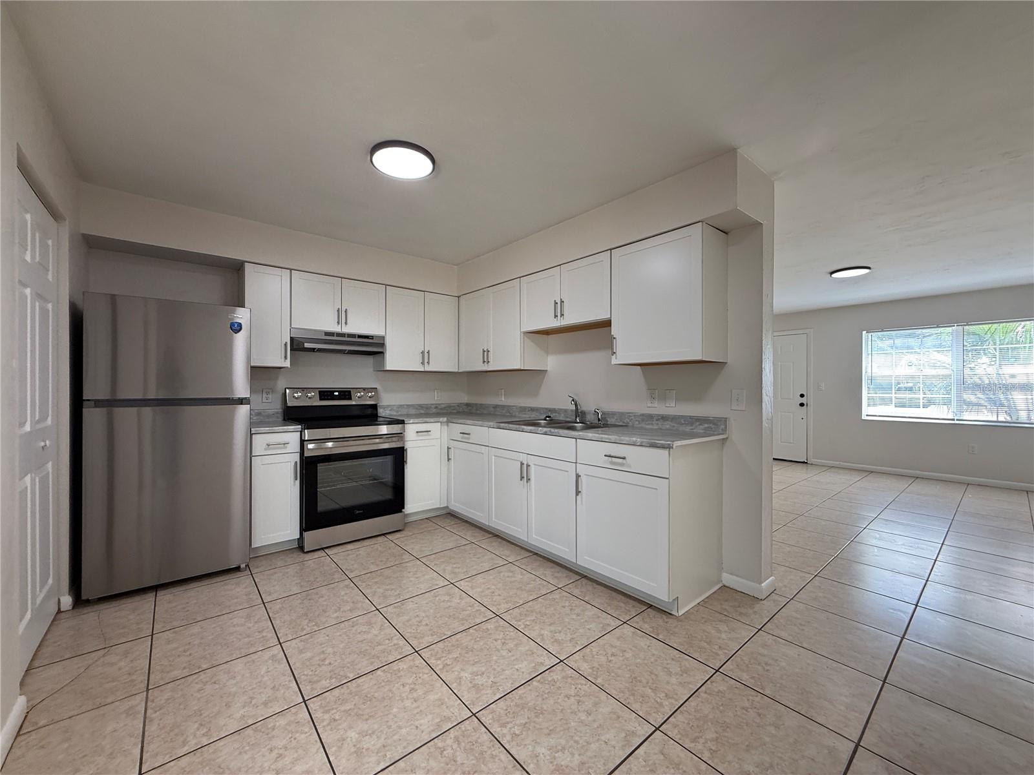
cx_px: 517
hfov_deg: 102.1
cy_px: 388
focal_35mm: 14
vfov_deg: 85.7
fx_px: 418
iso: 160
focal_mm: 2.22
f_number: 2.2
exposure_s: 1/120
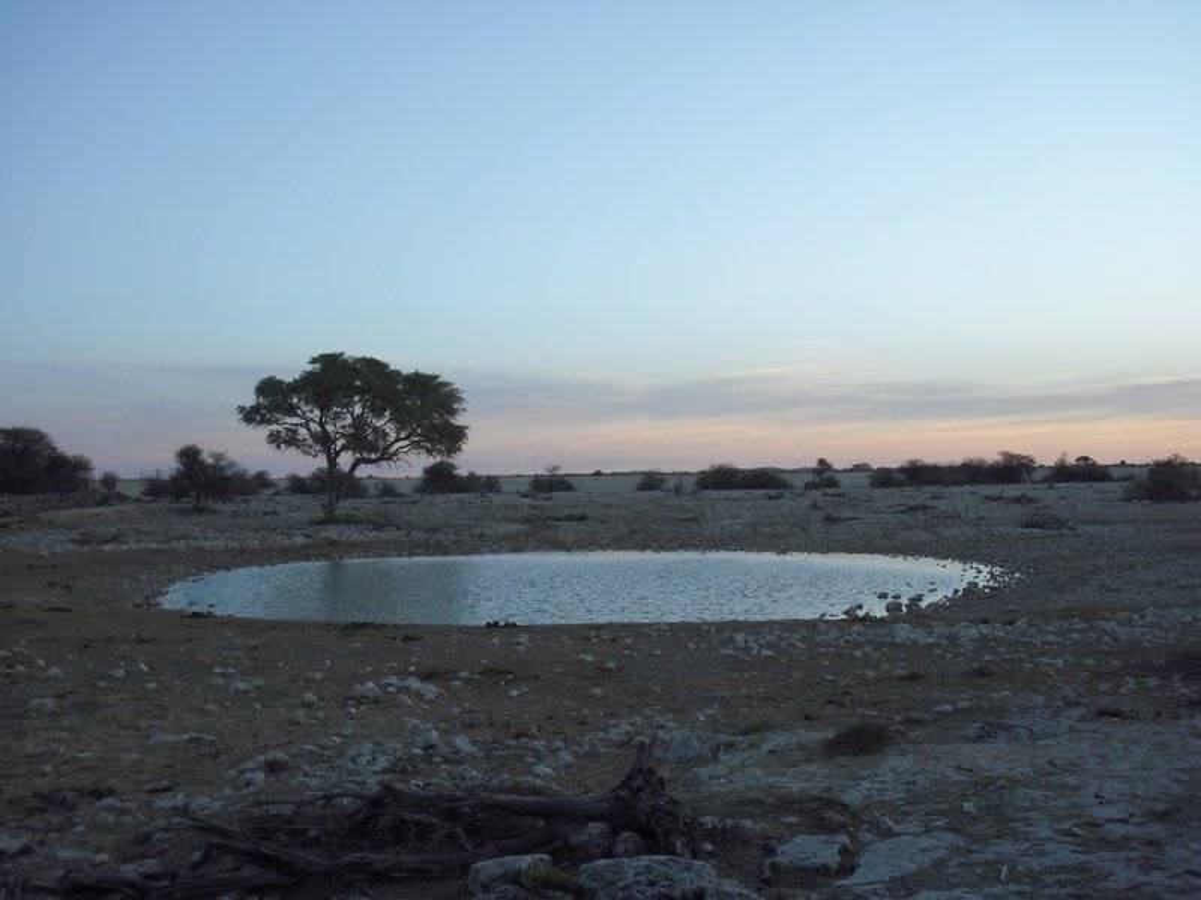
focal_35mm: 38
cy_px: 450
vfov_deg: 37.7
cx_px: 600
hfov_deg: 49.0
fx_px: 1318
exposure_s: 1/125
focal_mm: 6.2
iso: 100
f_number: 2.8
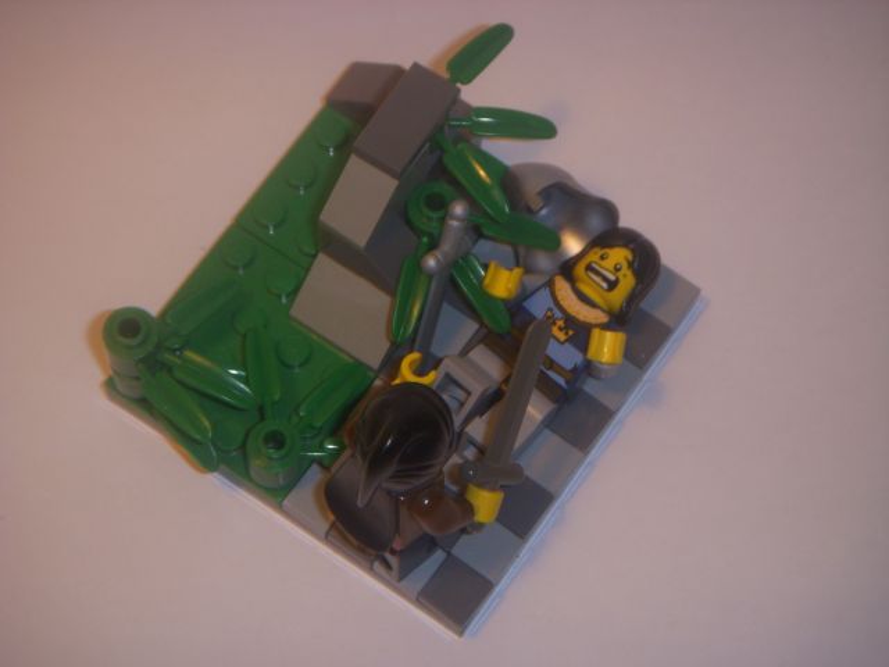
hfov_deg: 17.3
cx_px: 444
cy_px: 334
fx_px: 2928
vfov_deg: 13.0
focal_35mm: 114
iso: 100
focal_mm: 18.9
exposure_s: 1/60
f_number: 4.2
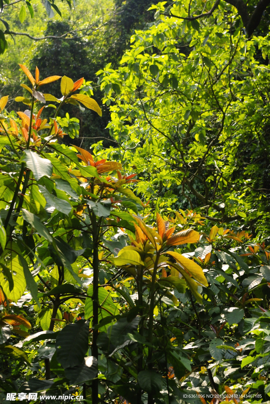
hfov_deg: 16.7
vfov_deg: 24.7
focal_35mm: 82
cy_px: 202
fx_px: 920
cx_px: 135
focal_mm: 55
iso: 500
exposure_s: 1/320
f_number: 9
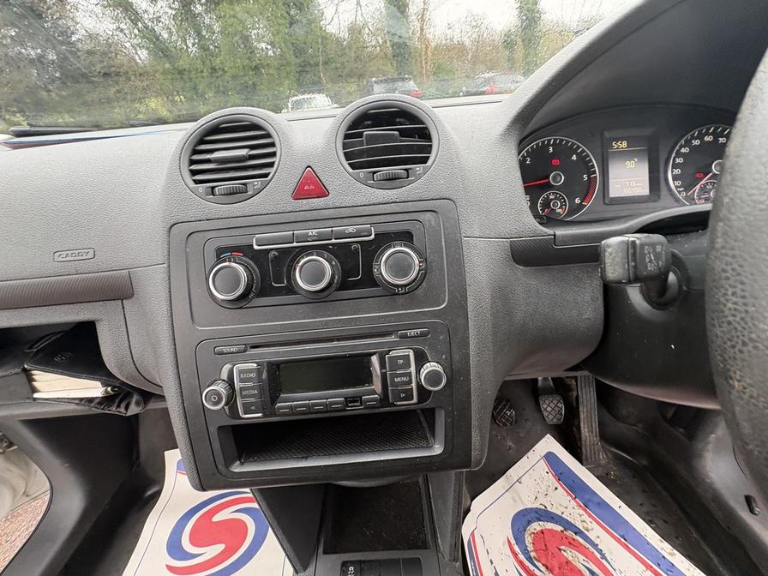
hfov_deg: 102.1
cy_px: 288
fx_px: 311
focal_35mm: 14
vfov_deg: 85.7
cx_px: 384
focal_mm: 2.22
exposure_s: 1/82
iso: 200
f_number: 2.2
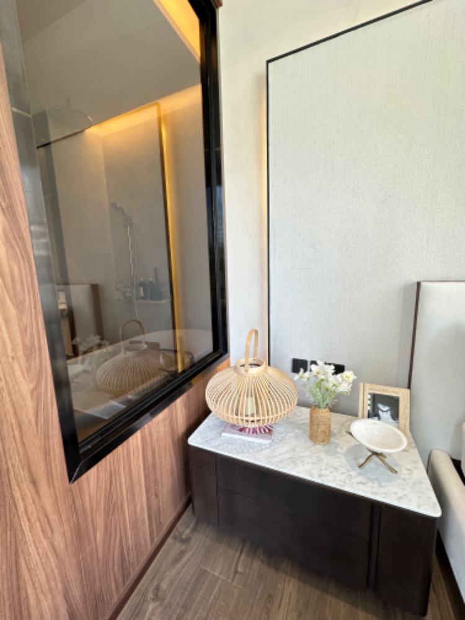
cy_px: 310
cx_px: 232
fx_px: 251
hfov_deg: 85.7
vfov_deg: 102.1
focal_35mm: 14
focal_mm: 2.22
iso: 125
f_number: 2.2
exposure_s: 1/99
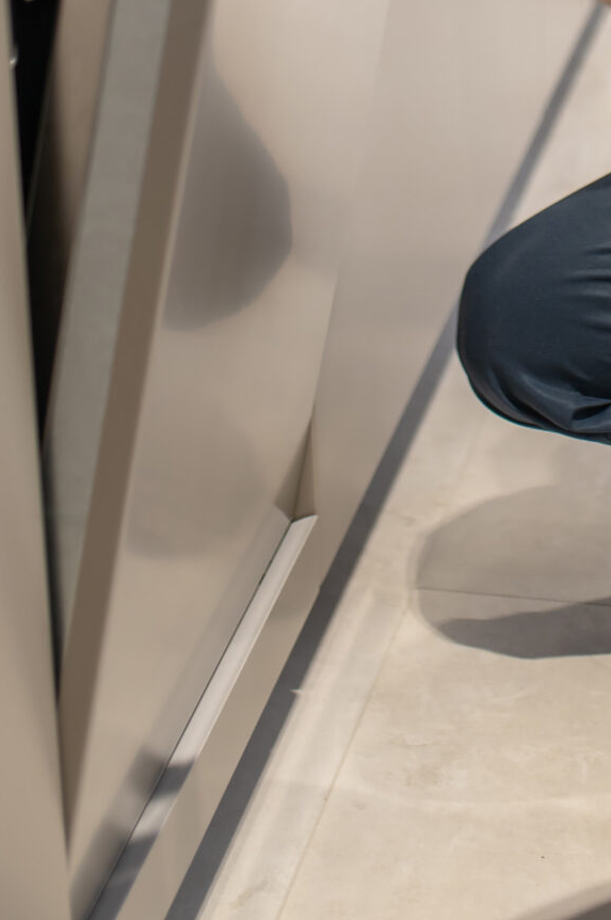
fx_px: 2653
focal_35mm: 104
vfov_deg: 18.4
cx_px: 693
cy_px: -237
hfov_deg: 12.9
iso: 400
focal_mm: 35
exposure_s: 1/160
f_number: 2.2
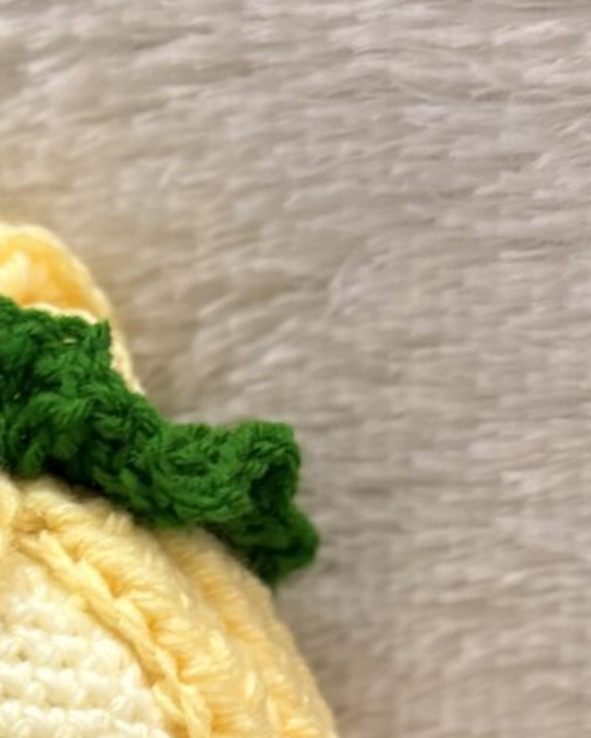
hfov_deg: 11.6
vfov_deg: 12.7
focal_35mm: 133
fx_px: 2905
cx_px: 420
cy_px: 1470
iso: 125
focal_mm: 5.96
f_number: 1.6
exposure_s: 1/50
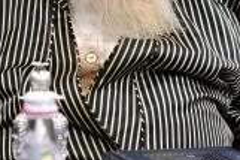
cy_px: -111
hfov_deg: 6.5
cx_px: 173
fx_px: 2124
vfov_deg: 4.3
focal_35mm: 319
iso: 640
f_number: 4
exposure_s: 1/200
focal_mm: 50
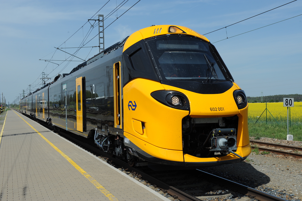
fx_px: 402
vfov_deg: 28.0
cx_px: 151
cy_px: 100
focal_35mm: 48
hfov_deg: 41.1
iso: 400
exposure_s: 1/1000
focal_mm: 48
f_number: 10
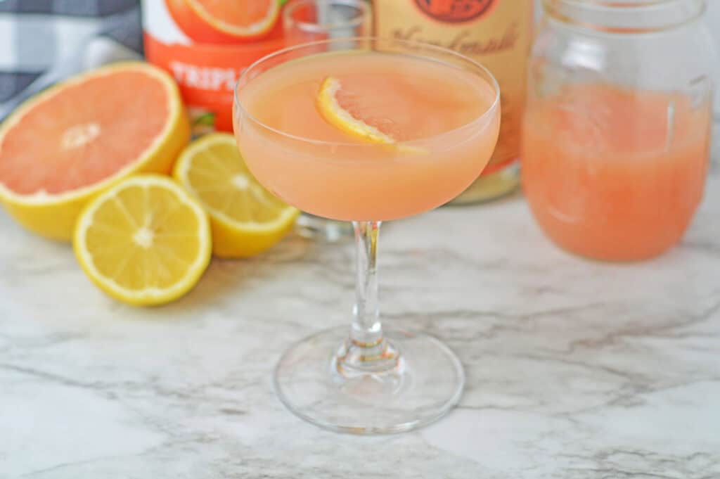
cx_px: 360
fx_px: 1499
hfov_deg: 27.0
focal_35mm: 75
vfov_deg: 18.2
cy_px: 240
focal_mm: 50
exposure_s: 1/250
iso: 400
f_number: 4
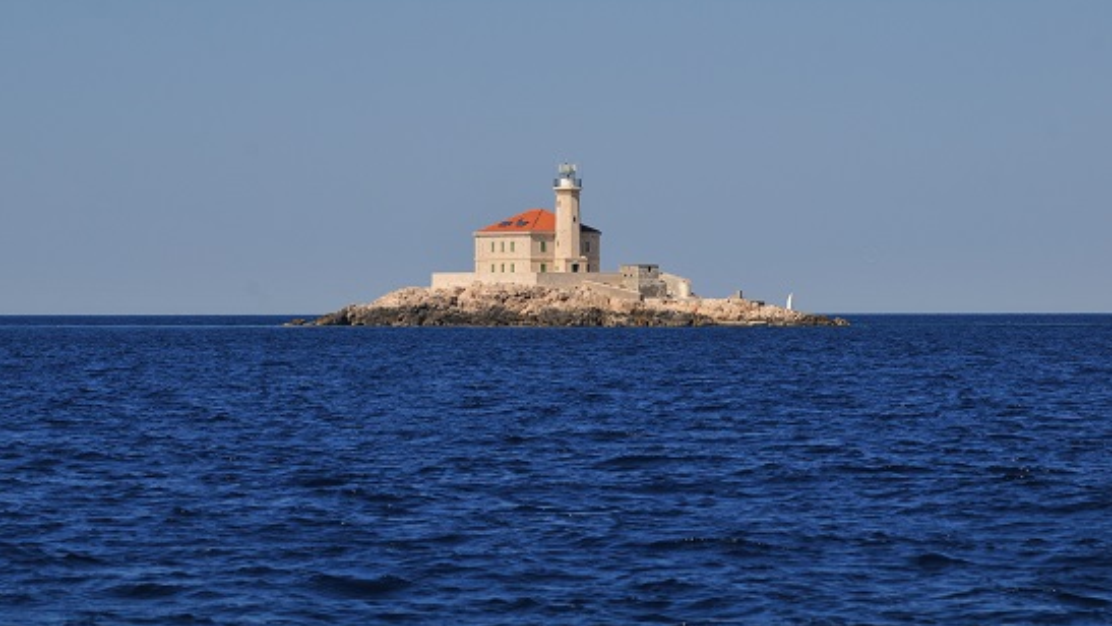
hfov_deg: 13.0
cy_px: 259
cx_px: 557
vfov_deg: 7.3
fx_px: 4882
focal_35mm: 166
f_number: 8
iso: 200
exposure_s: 1/640
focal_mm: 105
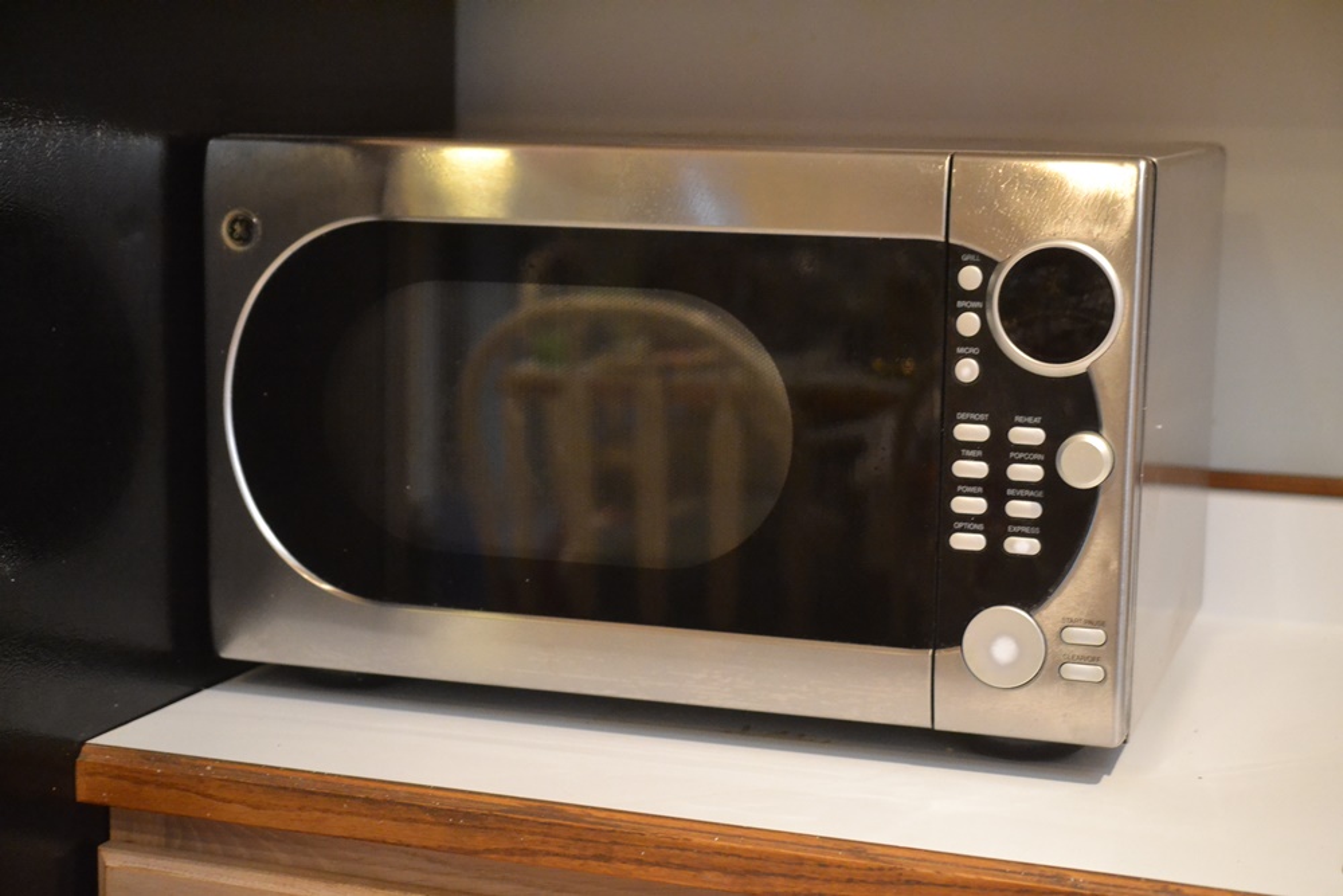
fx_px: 2239
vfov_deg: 22.6
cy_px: 448
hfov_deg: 33.4
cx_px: 672
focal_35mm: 60
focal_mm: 40
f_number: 2.8
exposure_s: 1/60
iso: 3200
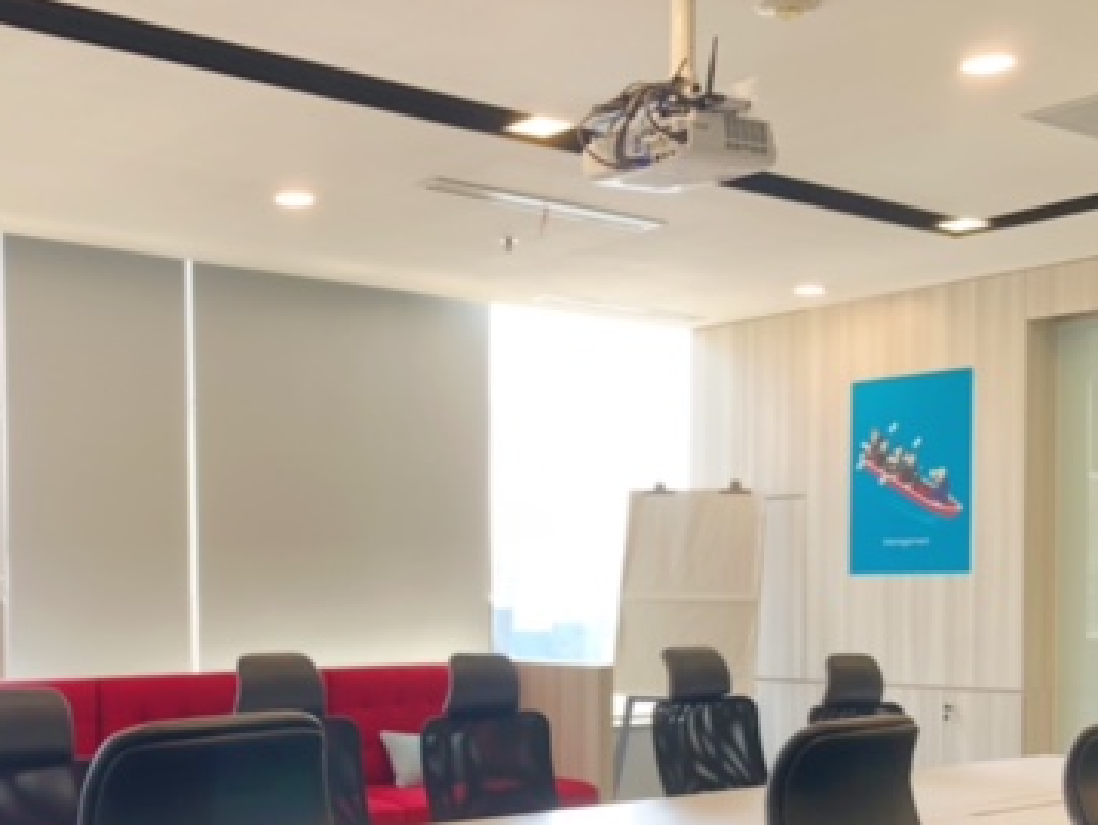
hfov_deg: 38.0
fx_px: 1587
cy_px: 659
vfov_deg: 28.5
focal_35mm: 50
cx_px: 423
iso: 100
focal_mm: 3.99
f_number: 1.8
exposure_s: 1/100
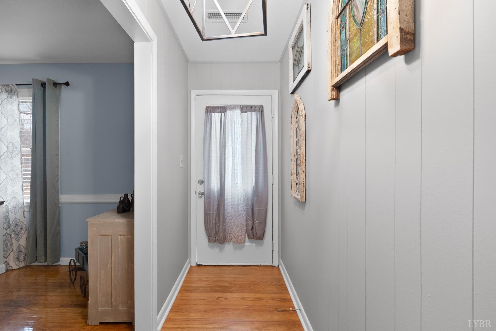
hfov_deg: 96.7
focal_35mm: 16
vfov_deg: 73.8
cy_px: 166
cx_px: 248
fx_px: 221
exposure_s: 1/6
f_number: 8
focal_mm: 16
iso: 2000
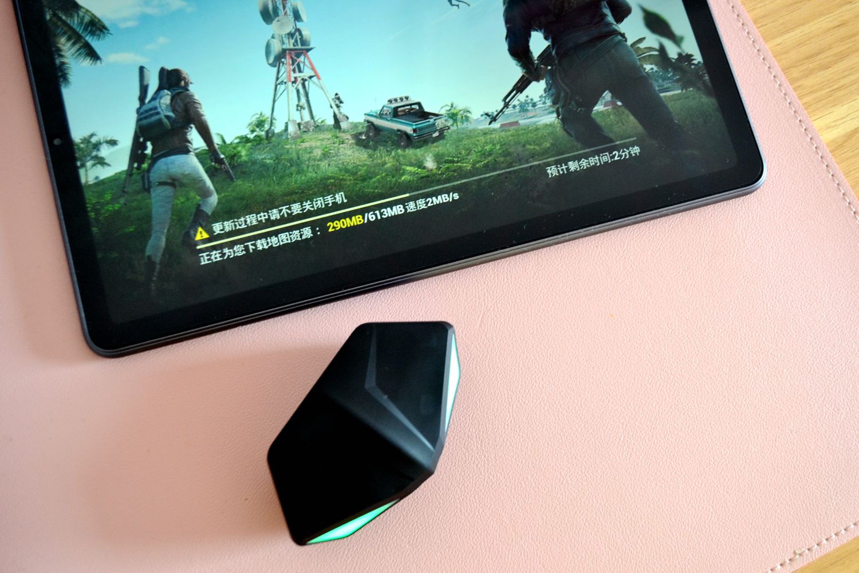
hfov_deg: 49.6
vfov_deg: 34.2
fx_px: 931
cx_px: 430
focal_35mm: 39
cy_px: 286
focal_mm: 26
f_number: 4.2
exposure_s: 1/80
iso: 400
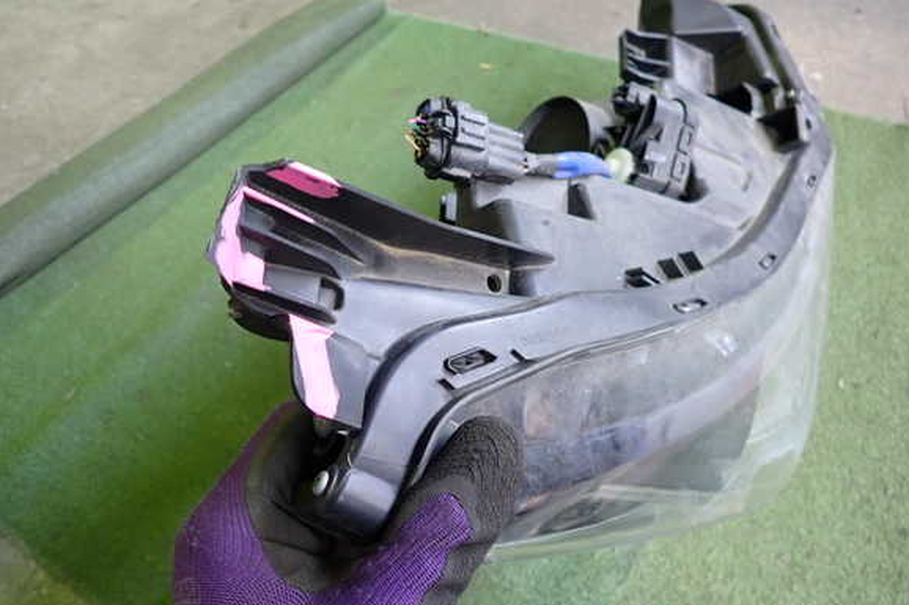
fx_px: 682
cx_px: 445
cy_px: 291
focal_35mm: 27
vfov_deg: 47.9
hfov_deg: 67.4
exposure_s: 1/30
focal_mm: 4.5
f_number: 2
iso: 200
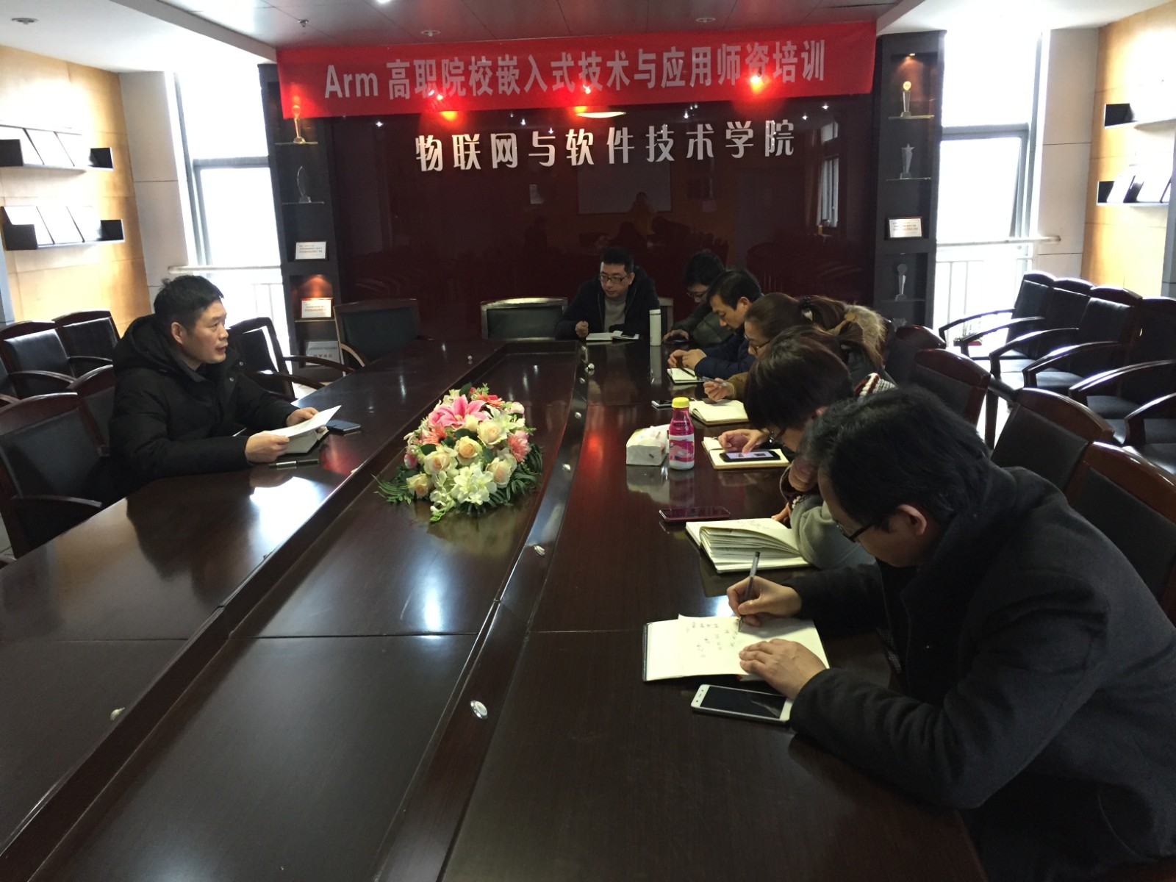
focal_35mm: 29
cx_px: 588
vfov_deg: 48.2
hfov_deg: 61.7
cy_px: 441
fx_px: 985
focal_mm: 4.15
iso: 250
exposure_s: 1/33
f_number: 2.2
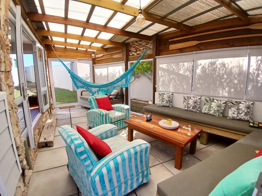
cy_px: 98
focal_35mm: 17
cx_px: 131
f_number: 2.2
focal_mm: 1.4
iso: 50
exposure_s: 1/189
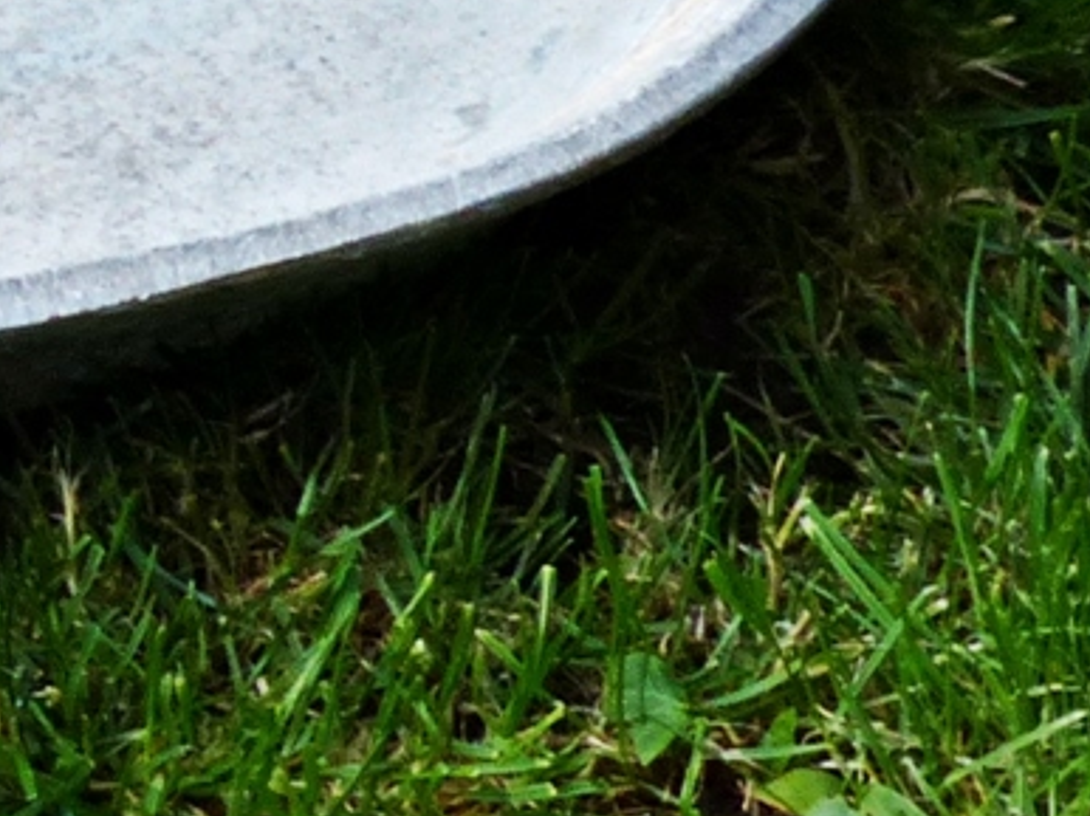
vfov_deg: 5.3
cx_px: -1590
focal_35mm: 280
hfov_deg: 6.7
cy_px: -48
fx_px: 8811
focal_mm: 9.8
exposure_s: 1/15
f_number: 8
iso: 100
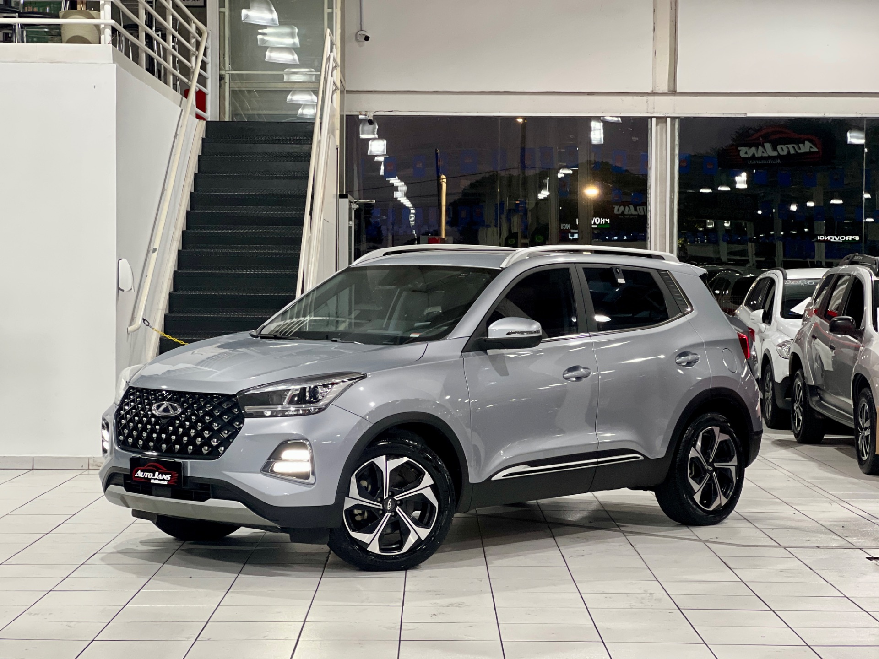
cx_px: 440
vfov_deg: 19.1
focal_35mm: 77
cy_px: 330
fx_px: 1955
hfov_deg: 25.3
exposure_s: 1/40
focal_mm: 9
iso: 400
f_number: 2.8
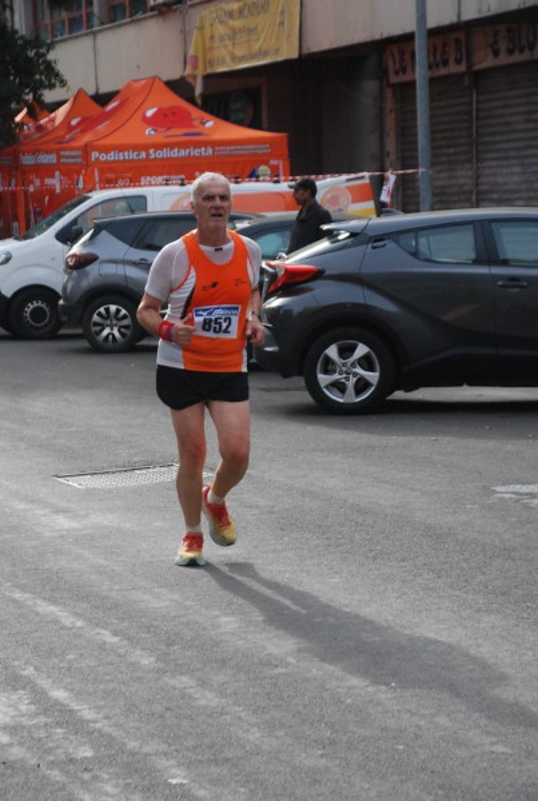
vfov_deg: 18.1
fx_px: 2509
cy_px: 400
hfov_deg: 12.2
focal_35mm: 112
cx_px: 269
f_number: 5.6
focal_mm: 75
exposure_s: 1/1000
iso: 1000
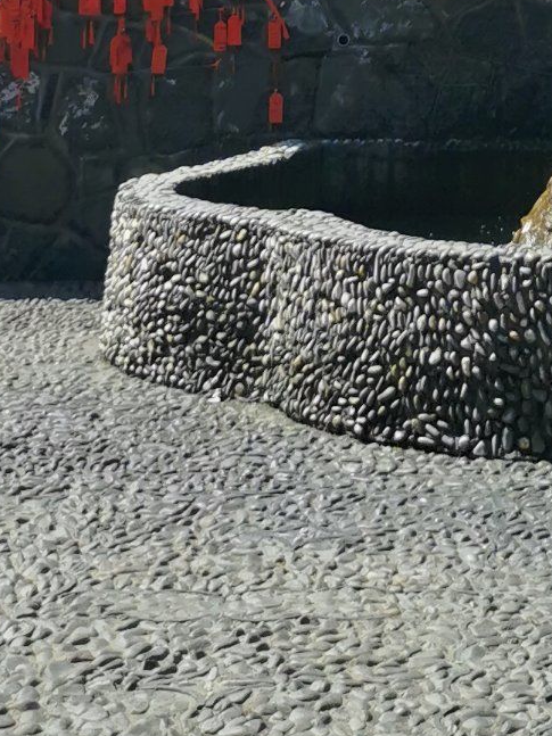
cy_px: -666
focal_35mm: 114
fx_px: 2425
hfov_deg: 12.8
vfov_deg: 14.7
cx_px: 569
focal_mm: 5.58
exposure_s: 1/5000
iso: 50
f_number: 1.8
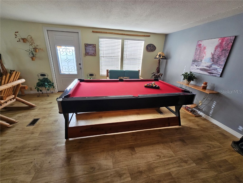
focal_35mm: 13
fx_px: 91
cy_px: 92
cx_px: 122
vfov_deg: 89.9
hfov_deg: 106.2
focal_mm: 2.2
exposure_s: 1/207
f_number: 2.2
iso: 125
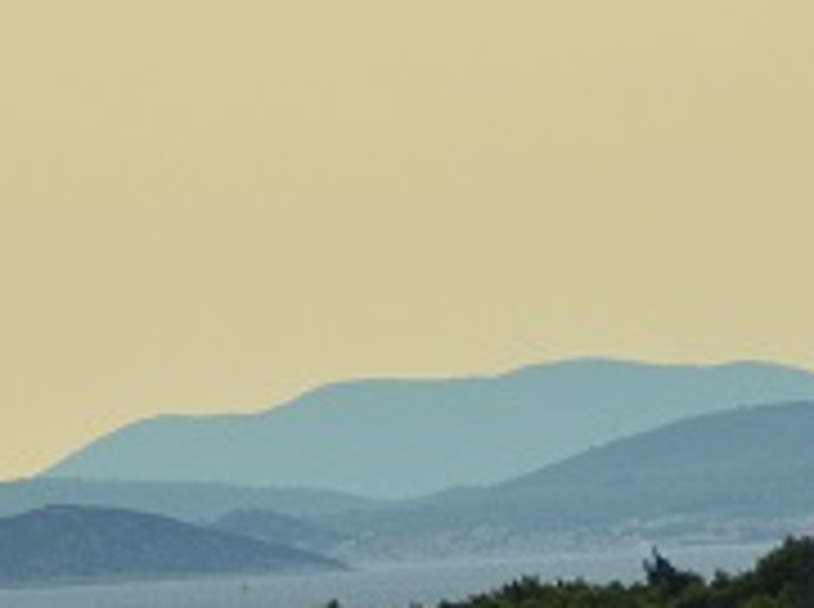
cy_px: 932
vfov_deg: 1.1
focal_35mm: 1329
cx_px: 526
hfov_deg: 1.5
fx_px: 31199
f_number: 4.5
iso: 400
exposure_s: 1/1250
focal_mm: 185
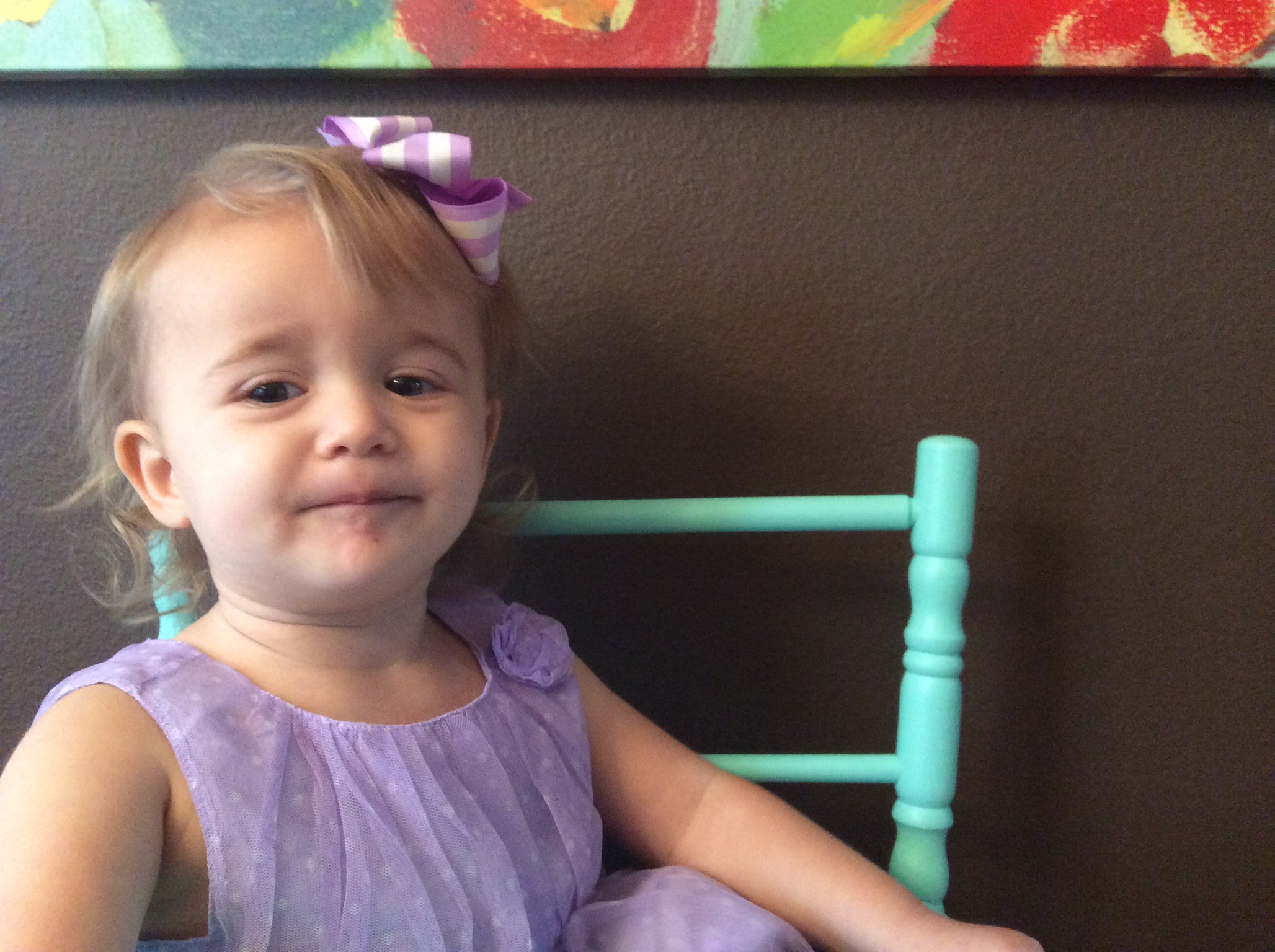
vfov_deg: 44.1
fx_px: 1177
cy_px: 476
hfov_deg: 56.9
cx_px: 638
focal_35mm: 32
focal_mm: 3.3
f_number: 2.4
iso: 250
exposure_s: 1/24
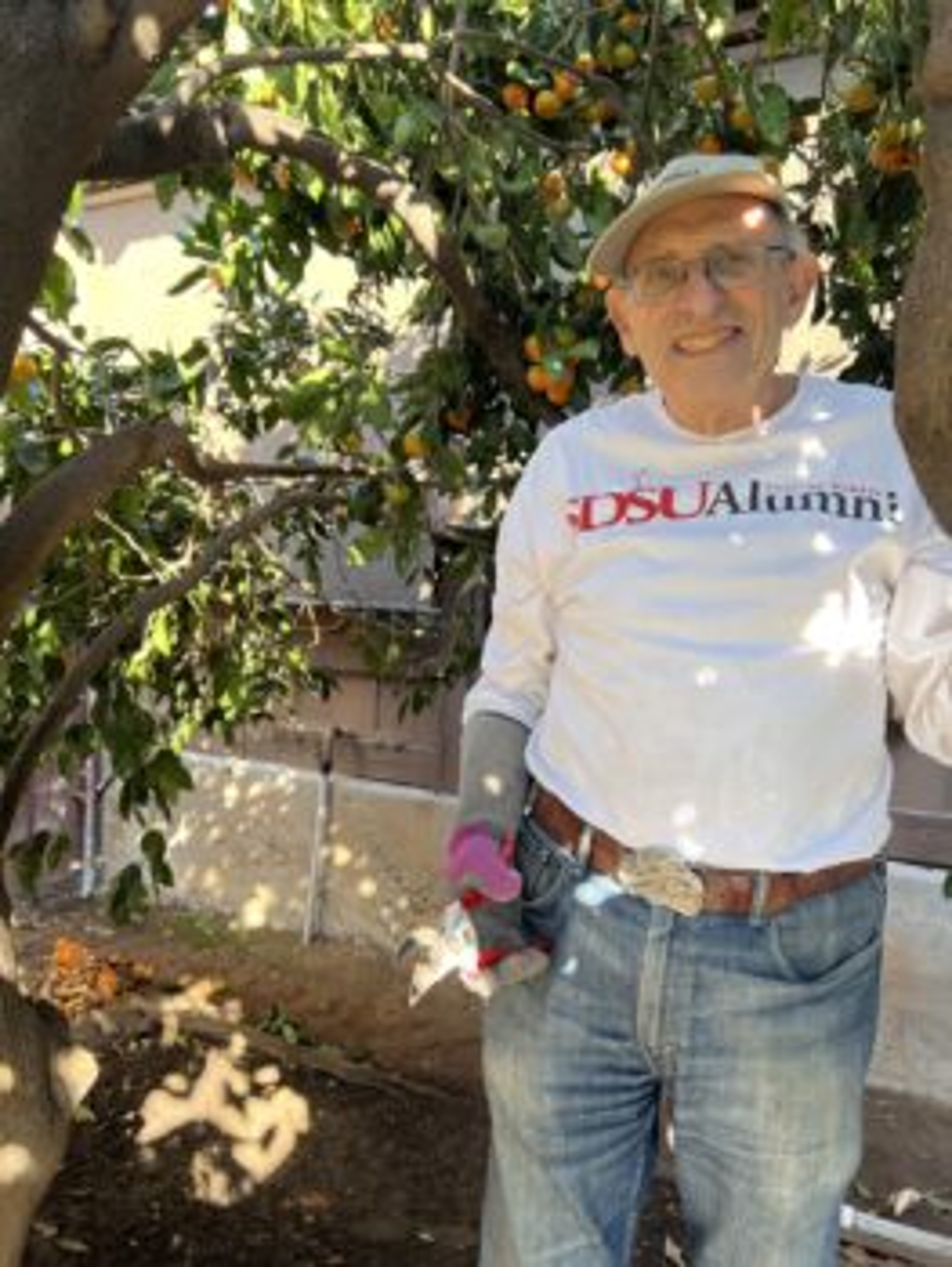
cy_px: 634
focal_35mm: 26
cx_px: 476
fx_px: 952
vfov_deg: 67.3
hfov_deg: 53.1
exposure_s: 1/121
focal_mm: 5.7
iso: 50
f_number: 1.5
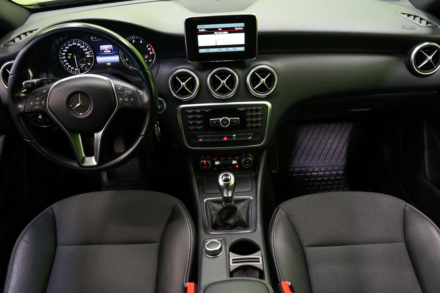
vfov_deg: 41.1
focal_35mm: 32
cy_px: 146
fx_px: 391
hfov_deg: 58.7
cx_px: 220
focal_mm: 32
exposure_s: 1/15
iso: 1600
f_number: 5.6
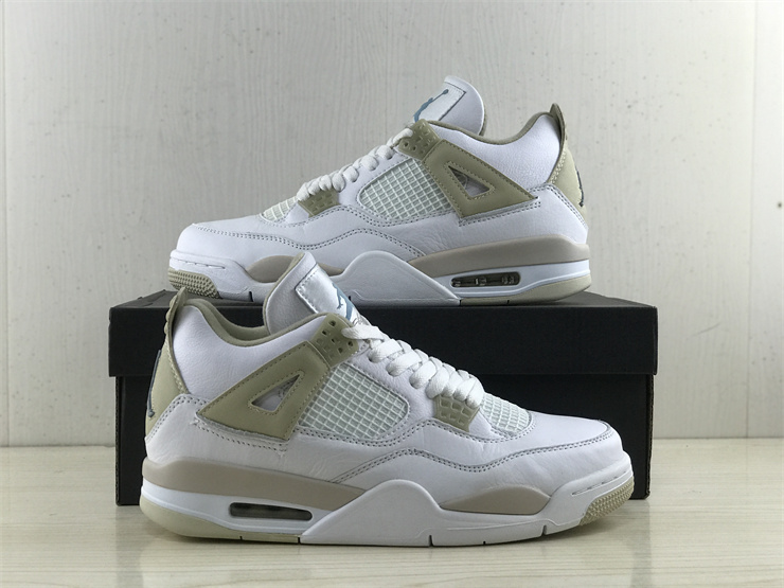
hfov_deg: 33.8
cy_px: 294
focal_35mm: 57
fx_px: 1291
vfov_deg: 25.7
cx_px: 392
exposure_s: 1/50
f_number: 2.8
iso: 50
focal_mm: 6.6
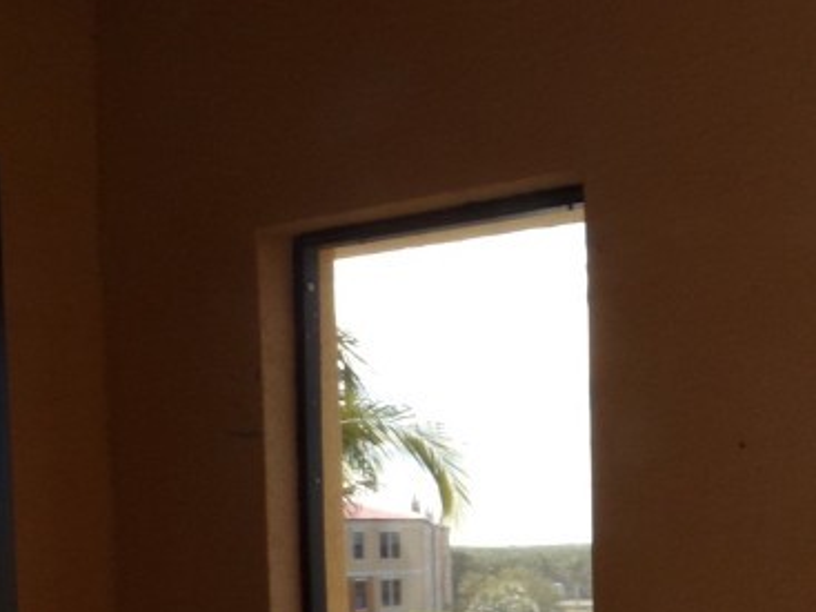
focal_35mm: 67
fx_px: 1579
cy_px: 570
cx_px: 872
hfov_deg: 26.9
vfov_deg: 21.4
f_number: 5.8
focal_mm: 4.3
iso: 80
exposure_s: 1/100
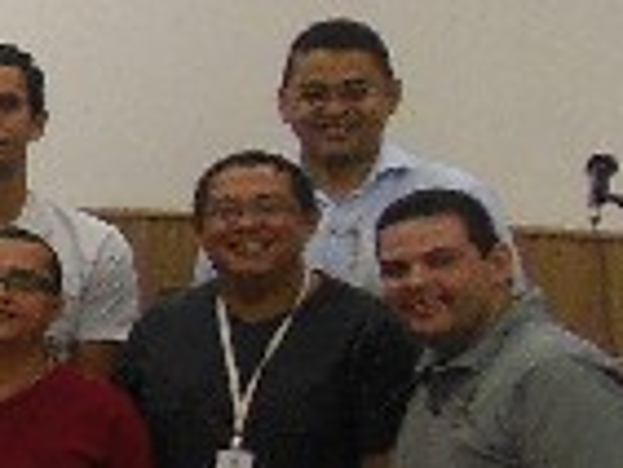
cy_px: 419
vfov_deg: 8.2
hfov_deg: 8.6
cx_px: -1387
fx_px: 3260
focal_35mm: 181
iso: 250
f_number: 3.5
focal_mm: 4.5
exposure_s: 1/30
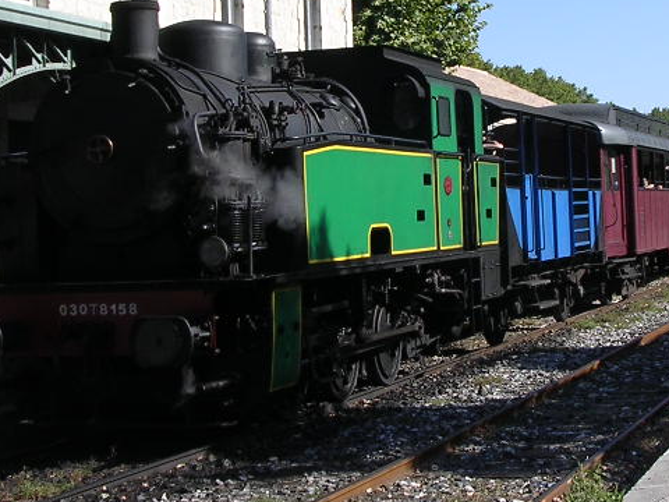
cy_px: 113
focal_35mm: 81
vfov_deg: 18.1
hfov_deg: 24.0
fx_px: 1565
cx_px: 440
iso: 100
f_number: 5.6
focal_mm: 5.8
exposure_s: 1/277
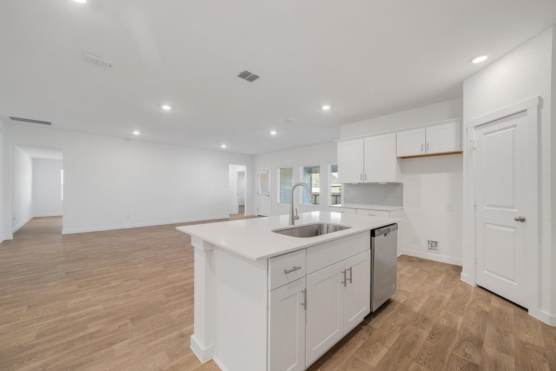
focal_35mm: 14
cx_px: 278
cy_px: 186
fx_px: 216
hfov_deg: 104.3
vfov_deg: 81.2
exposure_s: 1/6
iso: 320
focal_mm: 14
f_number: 8
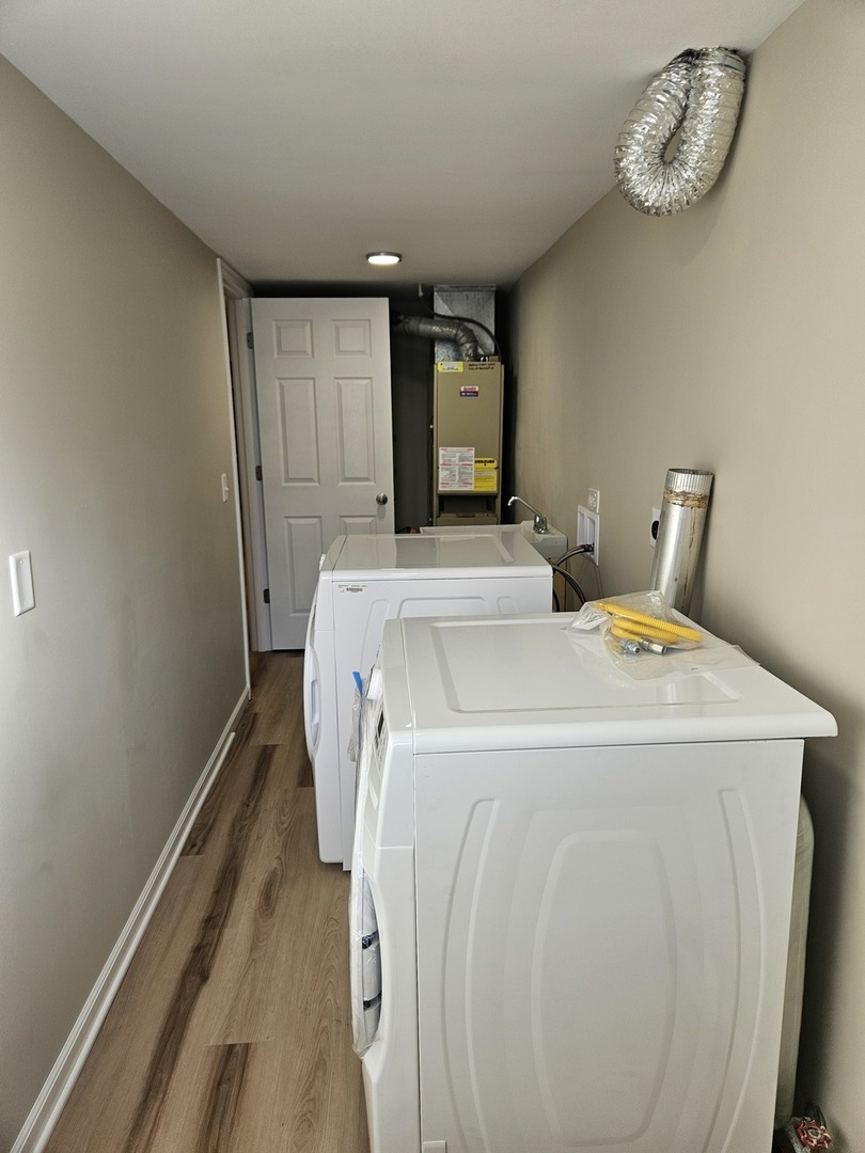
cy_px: 576
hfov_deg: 58.9
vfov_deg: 73.9
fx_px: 766
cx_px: 432
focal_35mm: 23
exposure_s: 1/120
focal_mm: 5.4
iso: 50
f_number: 1.8
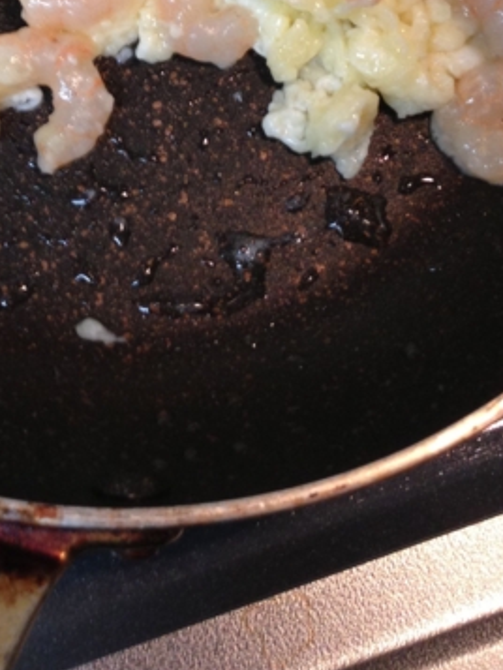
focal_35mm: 74
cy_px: -38
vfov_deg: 24.8
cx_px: 128
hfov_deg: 19.8
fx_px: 1433
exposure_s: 1/20
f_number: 2.4
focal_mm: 4.13
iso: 125
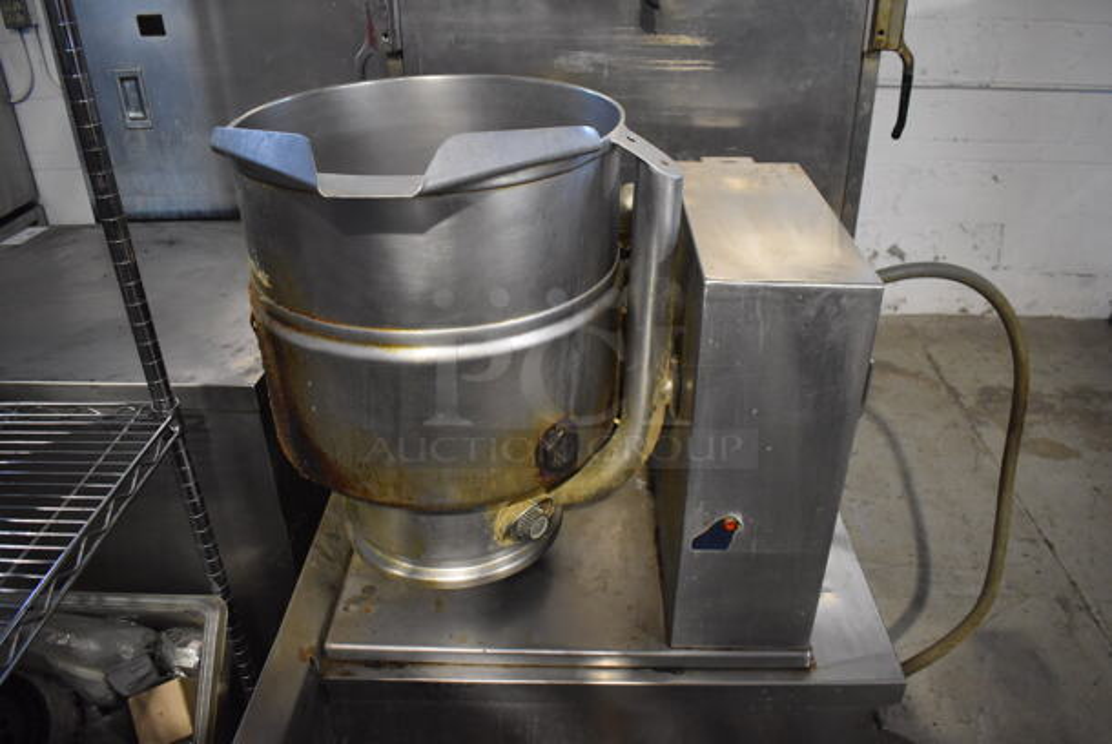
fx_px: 835
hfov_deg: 67.3
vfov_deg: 48.0
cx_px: 556
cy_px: 372
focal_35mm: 27
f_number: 3.5
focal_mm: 18
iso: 3600
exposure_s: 1/125
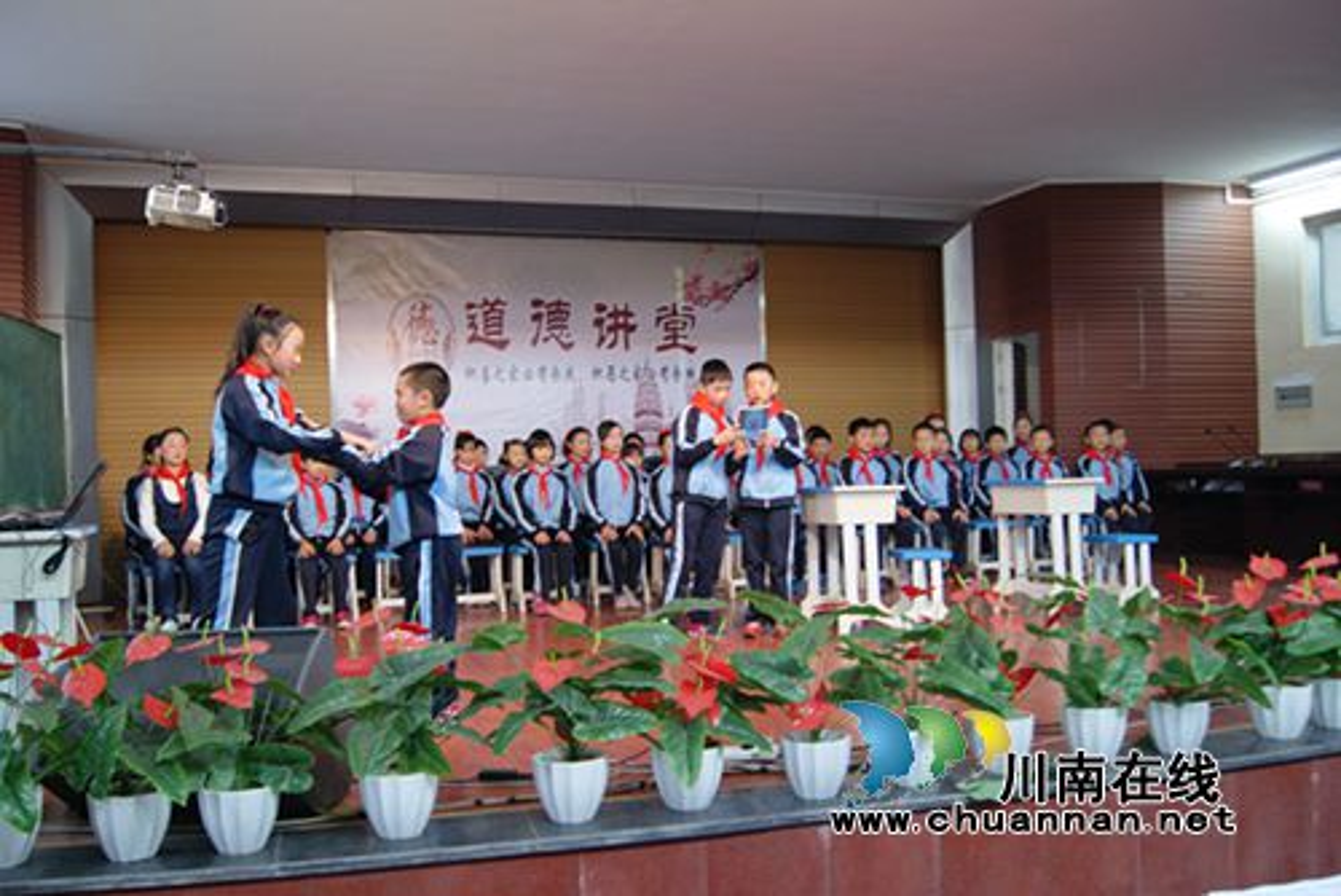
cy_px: 448
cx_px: 670
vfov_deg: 40.0
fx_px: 1230
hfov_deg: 57.2
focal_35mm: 33
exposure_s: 1/20
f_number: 4
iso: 400
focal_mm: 22
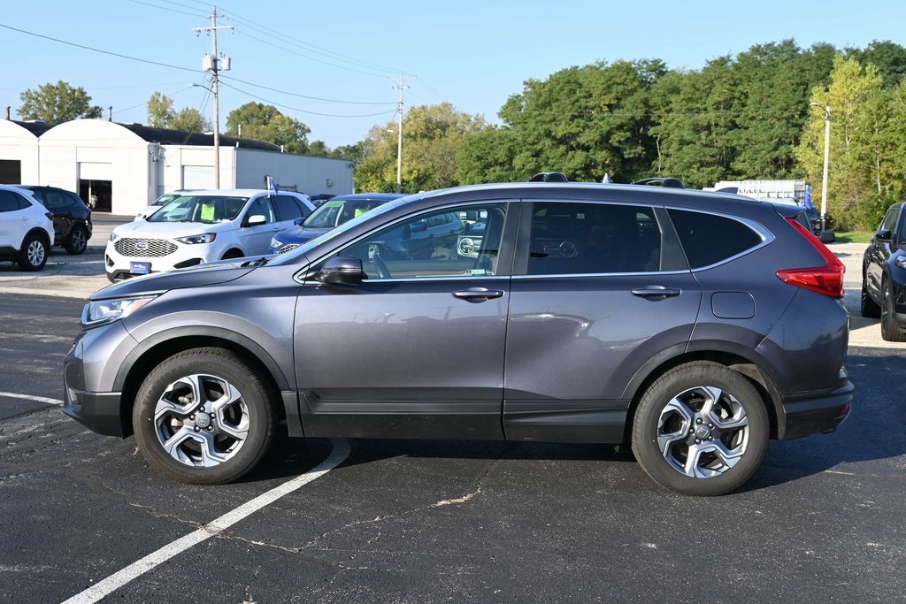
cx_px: 453
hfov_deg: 48.7
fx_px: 1000
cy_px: 302
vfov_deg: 33.6
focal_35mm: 40
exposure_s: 1/250
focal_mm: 26.5
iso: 100
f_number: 5.6
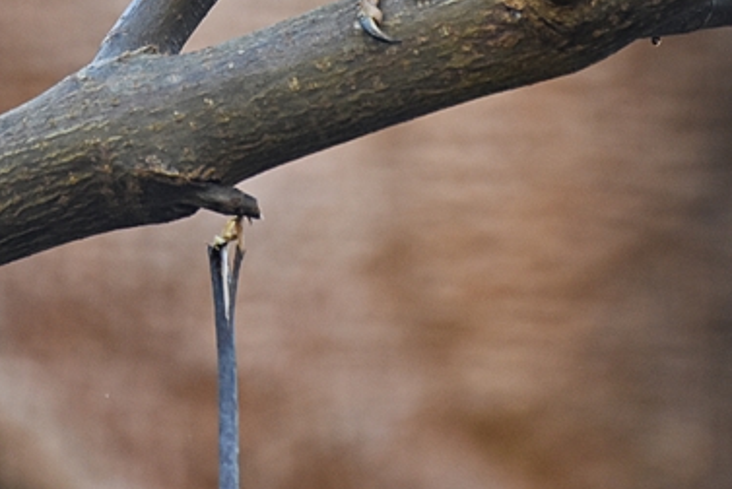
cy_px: -166
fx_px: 11599
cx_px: 95
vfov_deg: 2.4
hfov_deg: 3.6
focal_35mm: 570
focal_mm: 140
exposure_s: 1/125
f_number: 5.6
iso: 800
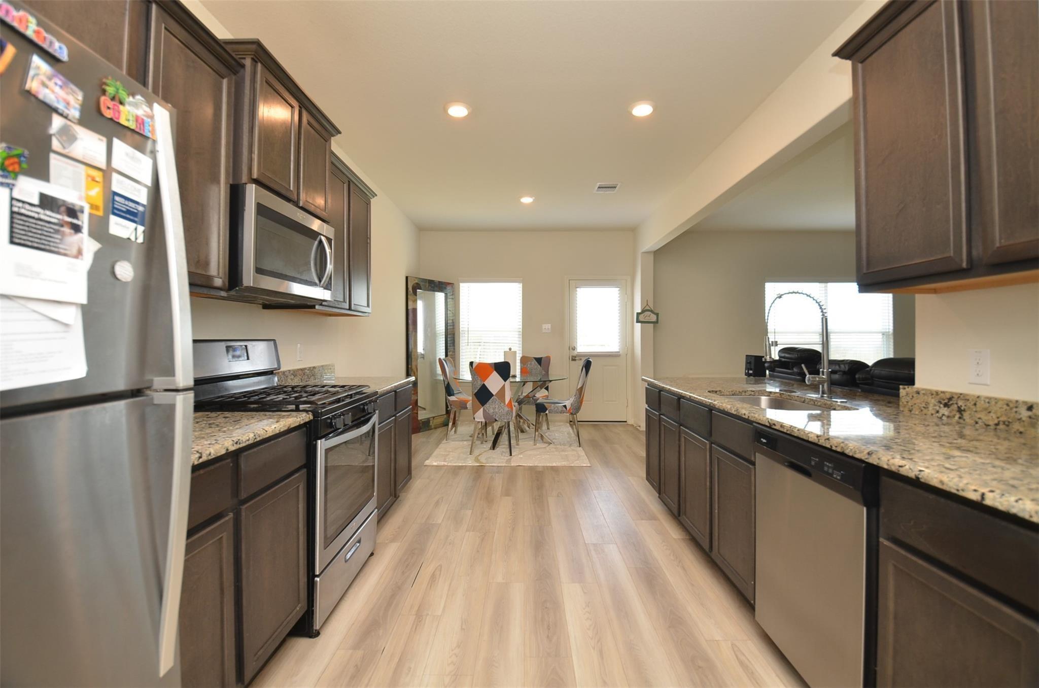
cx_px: 520
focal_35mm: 15
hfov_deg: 100.5
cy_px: 344
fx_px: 432
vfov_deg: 77.1
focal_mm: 10
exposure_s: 1/80
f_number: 5.6
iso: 320
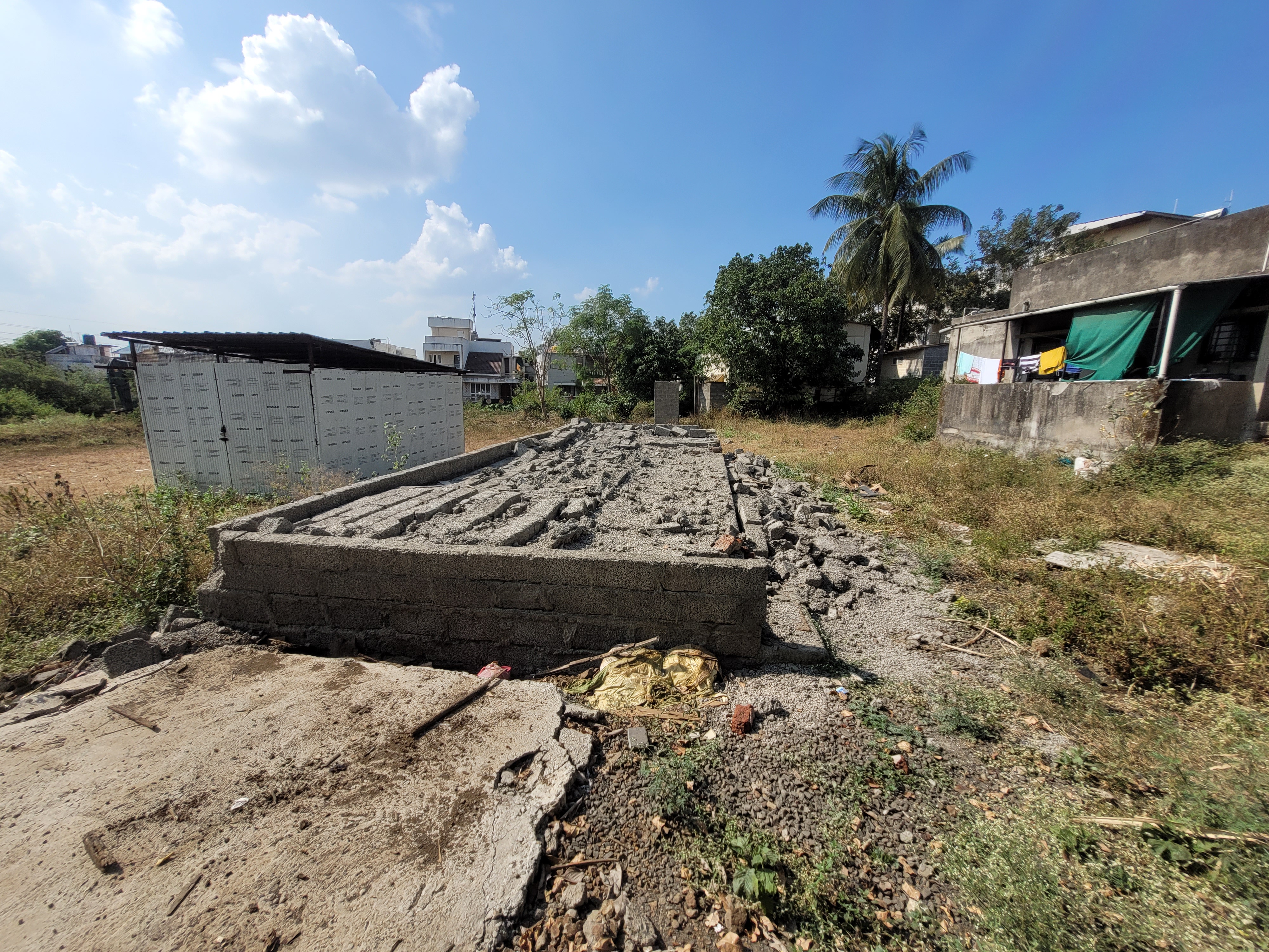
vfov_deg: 89.9
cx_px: 634
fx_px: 477
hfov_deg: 106.2
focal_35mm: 13
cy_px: 476
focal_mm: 1.74
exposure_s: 1/2134
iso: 40
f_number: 2.2
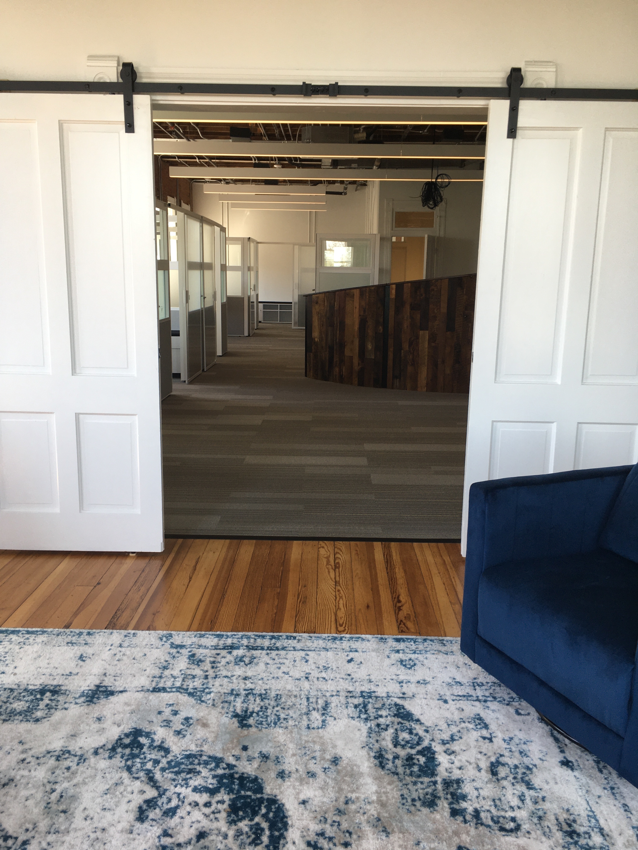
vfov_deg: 61.7
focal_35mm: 29
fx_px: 713
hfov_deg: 48.2
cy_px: 425
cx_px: 319
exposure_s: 1/60
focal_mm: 4.15
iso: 25
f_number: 2.2
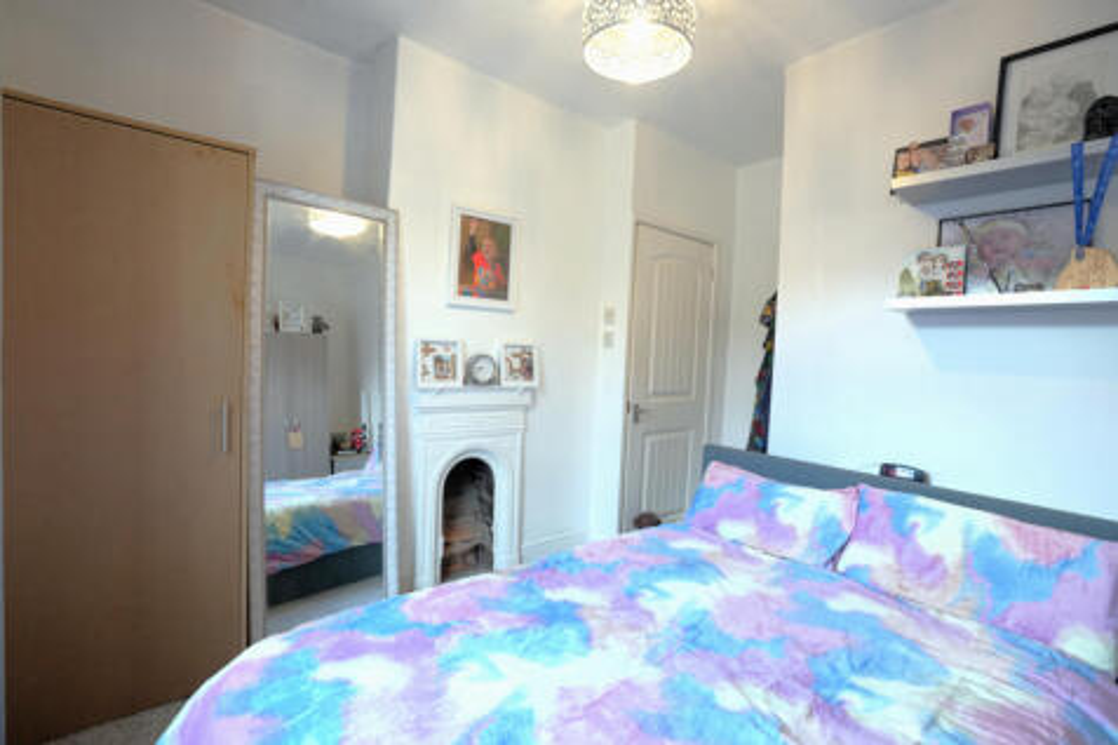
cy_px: 372
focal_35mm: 16
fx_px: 497
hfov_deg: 96.8
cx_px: 559
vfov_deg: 73.7
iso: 3200
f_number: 5.6
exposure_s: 1/60
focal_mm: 16
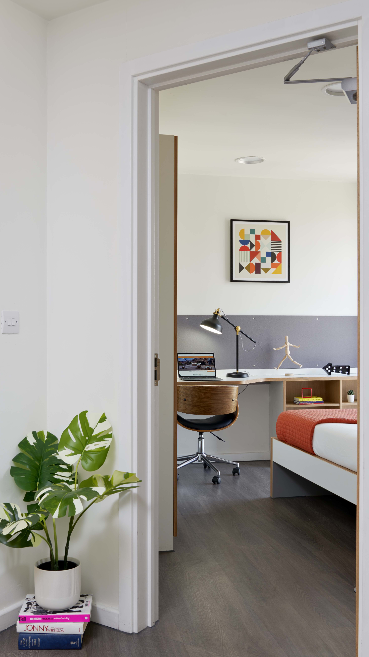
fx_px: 661
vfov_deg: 52.8
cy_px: 327
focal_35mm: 38
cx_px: 166
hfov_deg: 31.2
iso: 50
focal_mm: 24
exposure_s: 1/60
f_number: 10
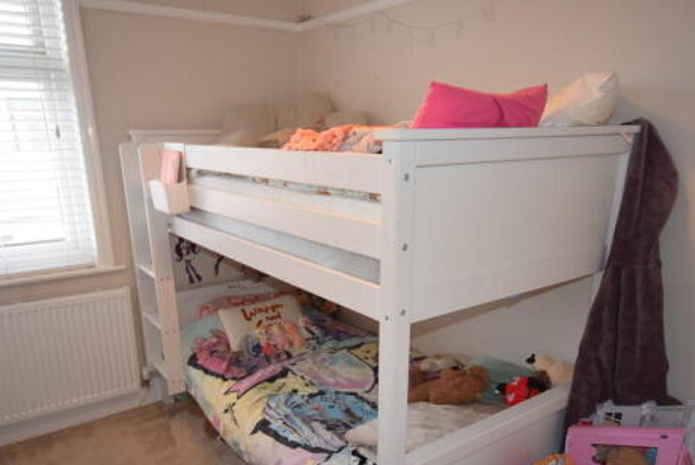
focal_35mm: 28
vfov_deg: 46.3
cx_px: 334
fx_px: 535
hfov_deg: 66.0
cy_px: 304
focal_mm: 13
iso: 800
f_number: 5
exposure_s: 1/100
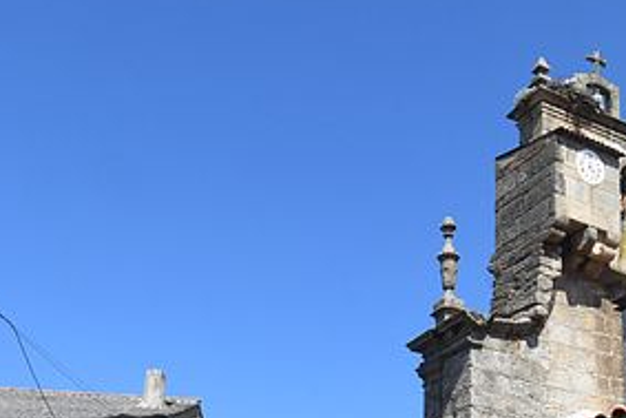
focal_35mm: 54
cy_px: 491
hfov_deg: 36.6
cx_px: 392
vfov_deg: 23.2
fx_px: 939
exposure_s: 1/125
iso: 125
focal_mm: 12
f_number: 11
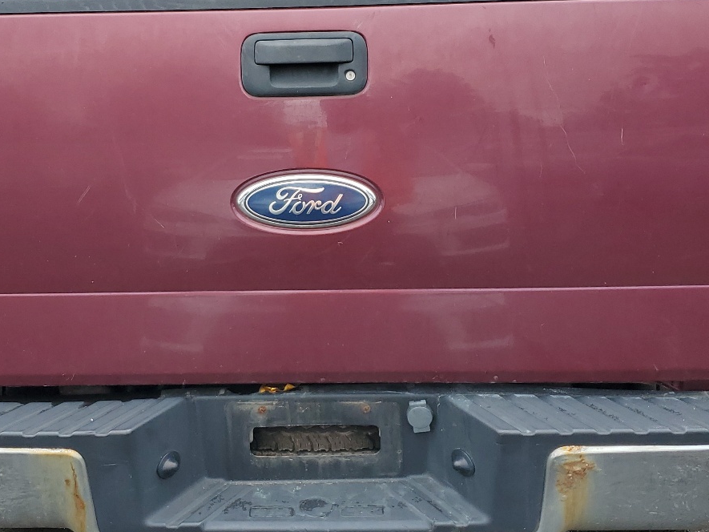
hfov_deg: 40.4
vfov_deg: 30.8
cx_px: 312
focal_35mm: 47
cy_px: 216
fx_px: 963
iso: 50
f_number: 1.5
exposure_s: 1/400
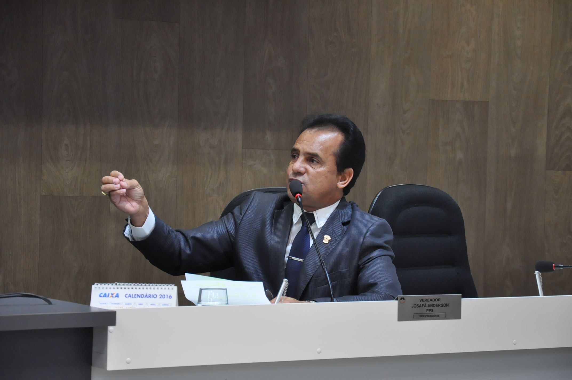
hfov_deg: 19.5
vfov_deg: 13.0
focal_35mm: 105
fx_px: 1666
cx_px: 286
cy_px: 190
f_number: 5.3
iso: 2000
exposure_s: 1/100
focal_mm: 70
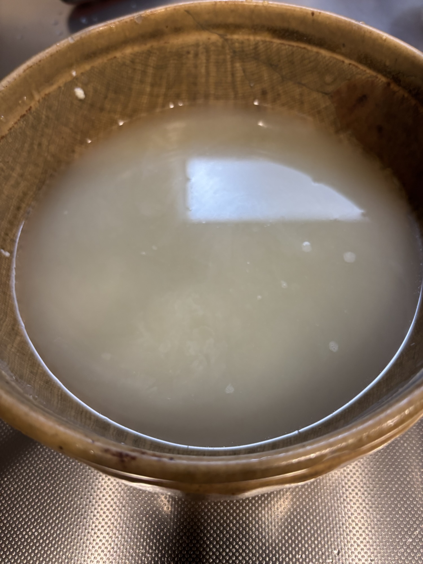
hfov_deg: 53.1
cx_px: 212
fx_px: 424
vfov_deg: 67.3
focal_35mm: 26
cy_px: 282
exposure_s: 1/50
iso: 250
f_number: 1.6
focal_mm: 5.96
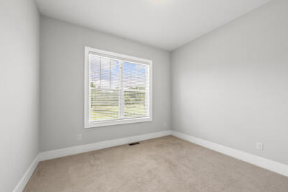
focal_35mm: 14
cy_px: 97
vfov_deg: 81.2
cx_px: 143
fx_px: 112
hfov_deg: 104.3
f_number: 7.1
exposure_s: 1/30
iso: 320
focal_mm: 12
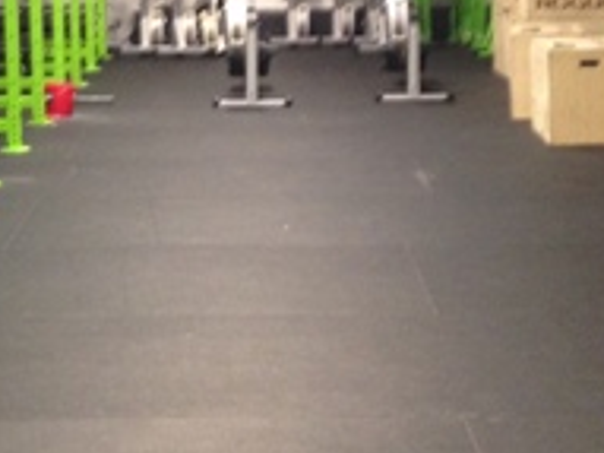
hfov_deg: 20.2
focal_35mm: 97
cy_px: -19
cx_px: 215
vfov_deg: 14.9
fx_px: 1691
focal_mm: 4.12
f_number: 2.4
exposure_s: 1/20
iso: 125
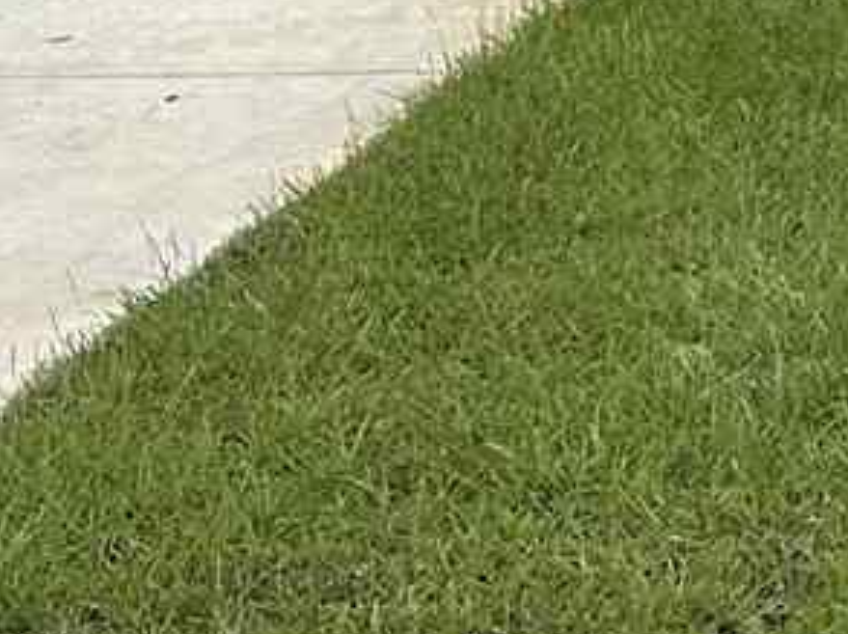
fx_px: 4111
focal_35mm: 168
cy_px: -481
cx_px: 1896
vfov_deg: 8.5
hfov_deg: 10.5
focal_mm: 6.86
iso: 80
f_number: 1.78
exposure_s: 1/3597
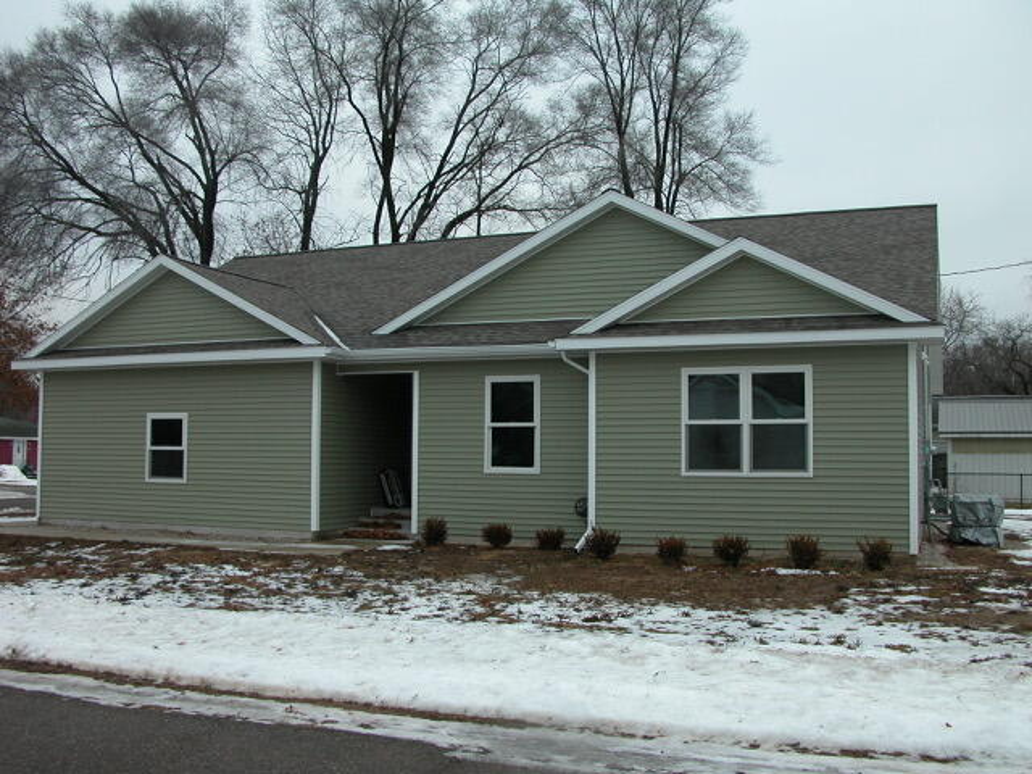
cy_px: 387
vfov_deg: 41.8
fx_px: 1014
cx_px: 516
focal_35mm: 34
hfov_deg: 54.0
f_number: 3.5
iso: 100
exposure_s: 1/77.1
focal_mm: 8.9
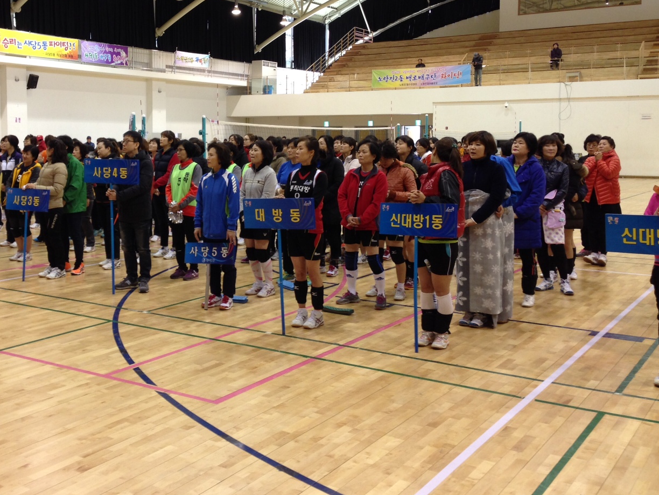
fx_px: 838
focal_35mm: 44
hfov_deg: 42.5
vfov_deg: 32.7
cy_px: 185
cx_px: 228
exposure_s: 1/20
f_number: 2.4
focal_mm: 4.12
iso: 80
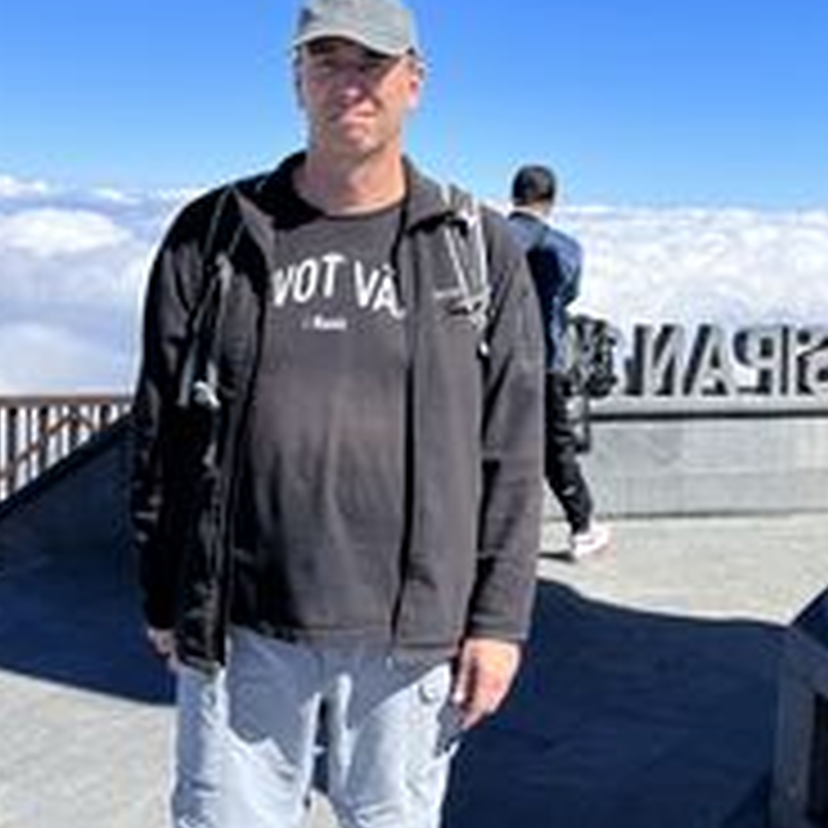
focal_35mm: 50
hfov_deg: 33.6
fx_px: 1353
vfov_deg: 33.9
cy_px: 324
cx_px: 580
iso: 50
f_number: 1.6
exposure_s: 1/4854
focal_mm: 5.1
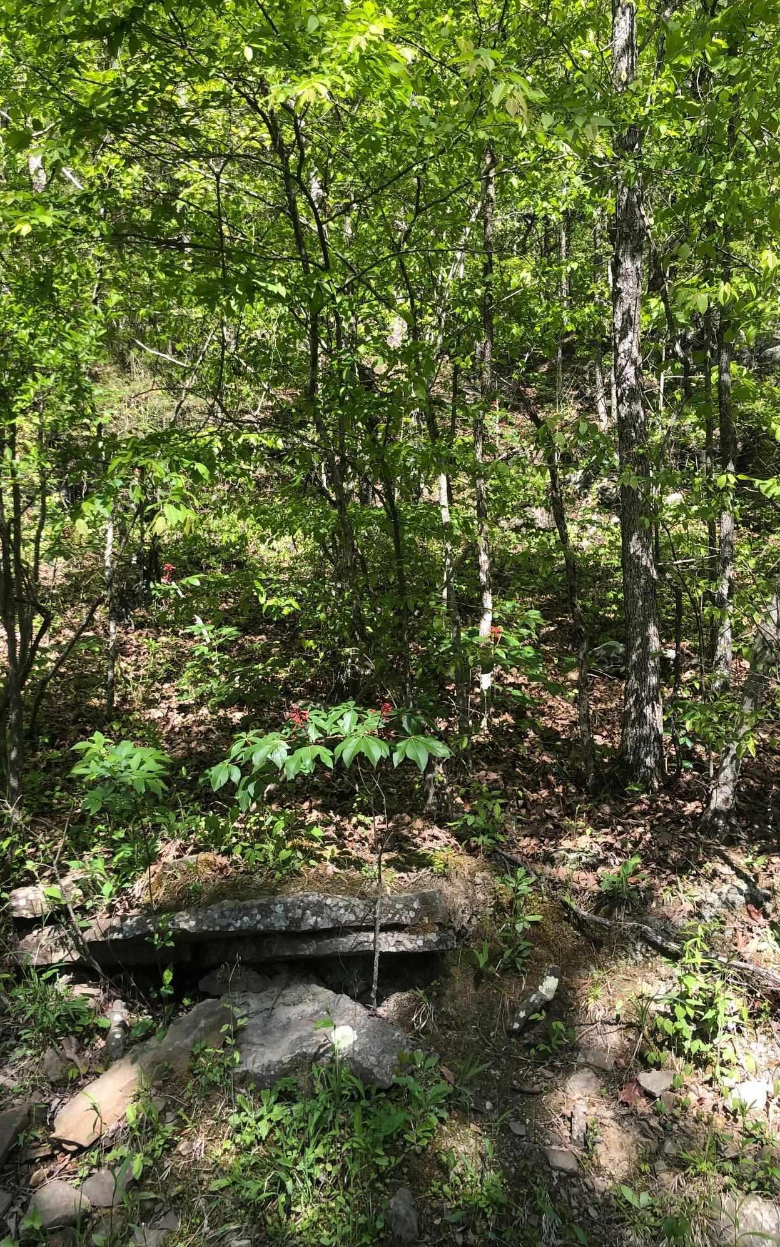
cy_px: 627
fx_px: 1020
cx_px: 344
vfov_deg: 62.9
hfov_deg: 41.8
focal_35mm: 30
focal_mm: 4
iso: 20
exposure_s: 1/284
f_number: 1.8
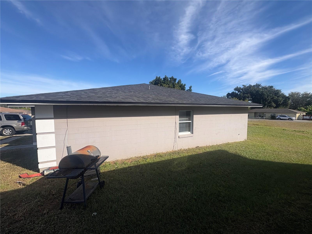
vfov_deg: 85.7
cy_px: 117
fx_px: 126
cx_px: 156
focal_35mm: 14
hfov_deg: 102.1
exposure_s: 1/1927
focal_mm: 2.22
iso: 50
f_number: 2.2
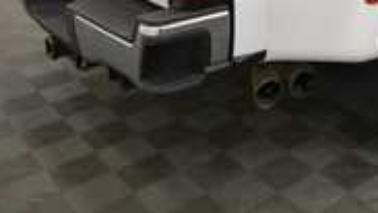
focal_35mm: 55
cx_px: 374
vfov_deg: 20.2
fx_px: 551
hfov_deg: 34.6
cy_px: -55
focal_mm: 16
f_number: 5.3
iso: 800
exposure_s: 1/250
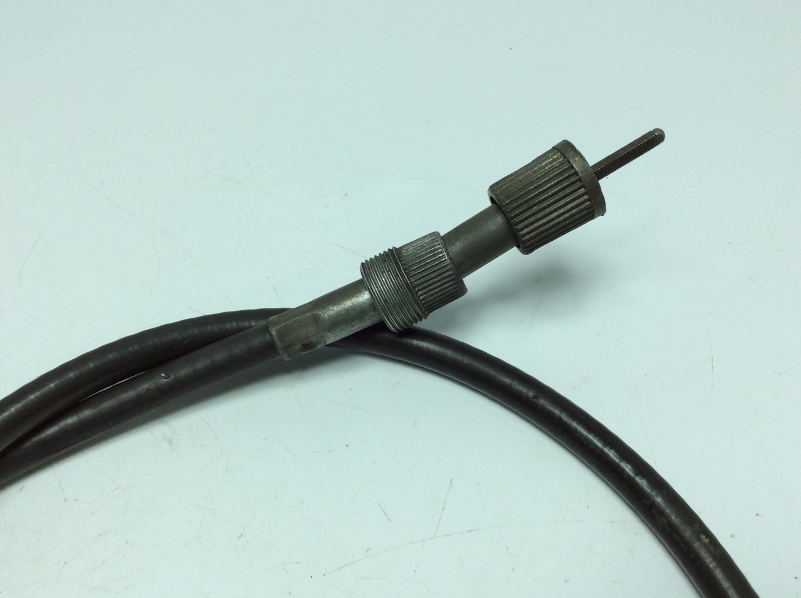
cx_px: 400
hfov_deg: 56.9
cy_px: 299
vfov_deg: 44.1
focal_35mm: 32
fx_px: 739
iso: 32
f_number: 2.4
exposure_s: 1/572
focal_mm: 3.3
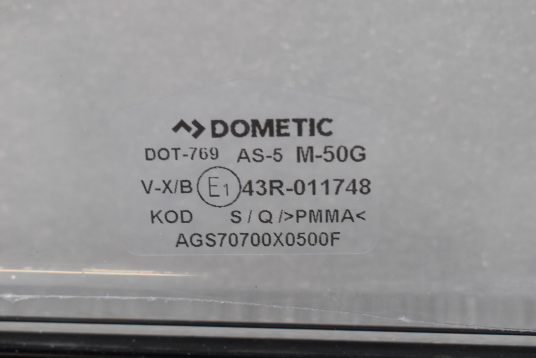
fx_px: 1005
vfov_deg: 20.2
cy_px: 179
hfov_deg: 29.9
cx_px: 268
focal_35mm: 68
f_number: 6.3
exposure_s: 1/60
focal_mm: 45
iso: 400
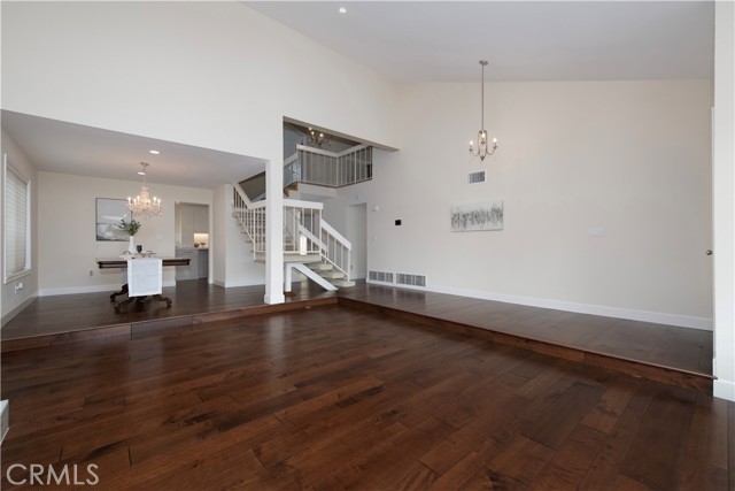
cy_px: 246
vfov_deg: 77.4
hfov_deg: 100.4
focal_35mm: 15
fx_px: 306
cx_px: 368
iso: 320
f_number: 7.1
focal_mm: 15
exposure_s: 1/100
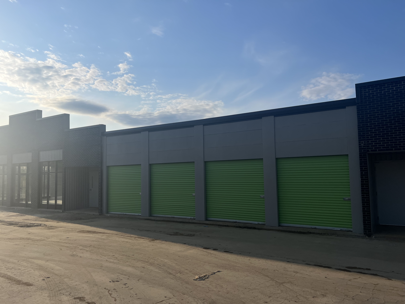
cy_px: 152
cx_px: 202
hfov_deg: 67.3
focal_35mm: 26
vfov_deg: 53.1
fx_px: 304
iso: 50
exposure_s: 1/11364
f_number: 1.5
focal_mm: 5.7
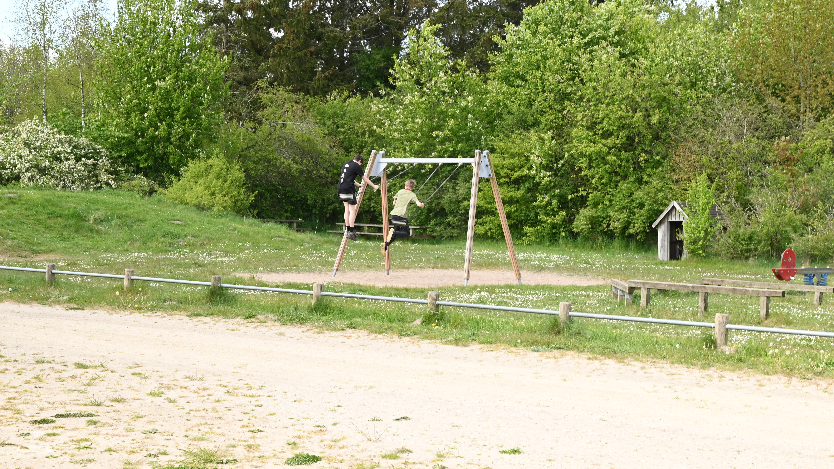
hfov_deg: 32.8
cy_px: 267
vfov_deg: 18.8
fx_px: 1415
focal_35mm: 64
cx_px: 417
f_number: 16
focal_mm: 61
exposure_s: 1/60
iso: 360
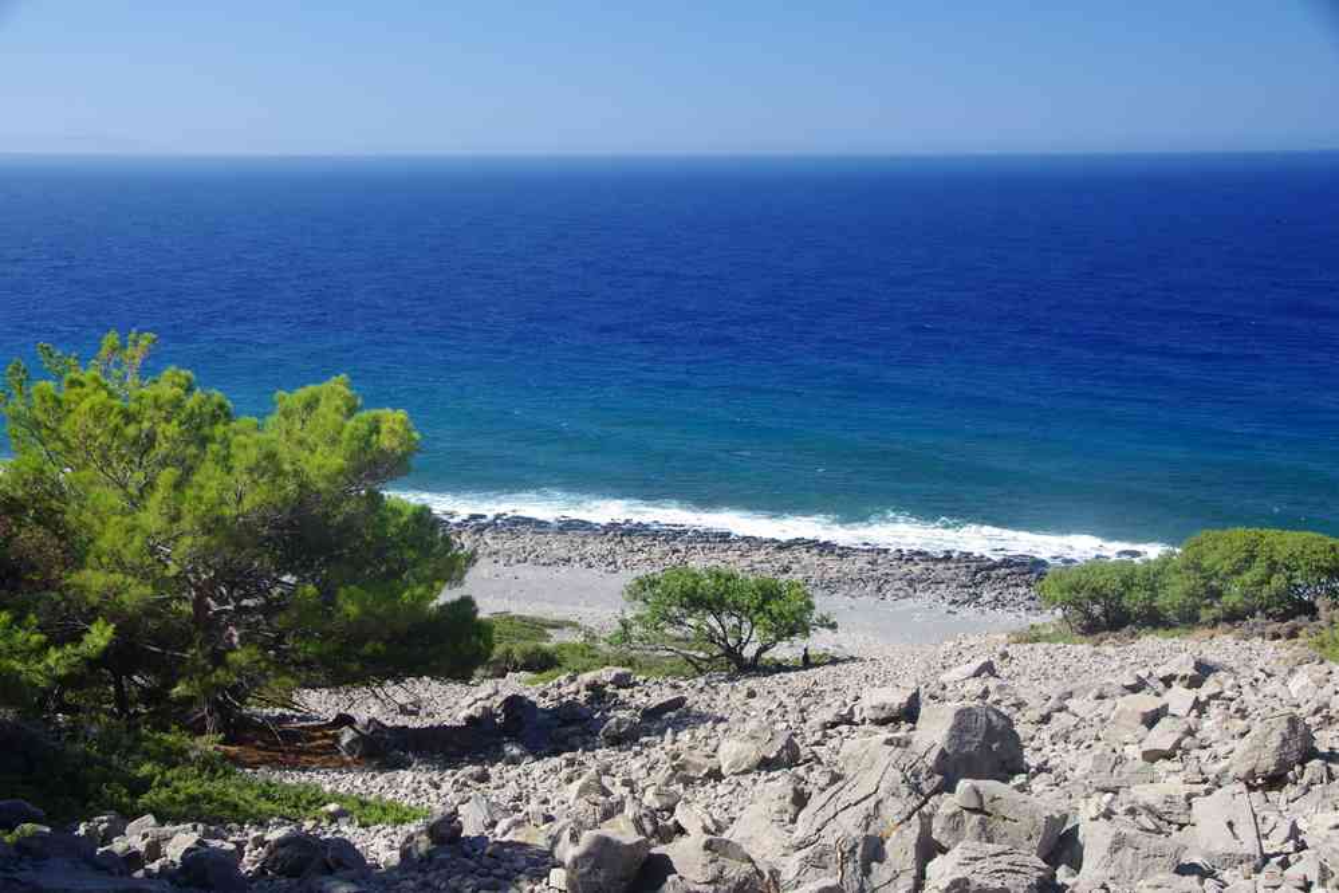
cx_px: 670
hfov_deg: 45.4
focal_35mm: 43
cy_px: 446
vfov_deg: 31.2
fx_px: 1599
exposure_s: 1/60
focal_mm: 29.4
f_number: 11
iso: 200
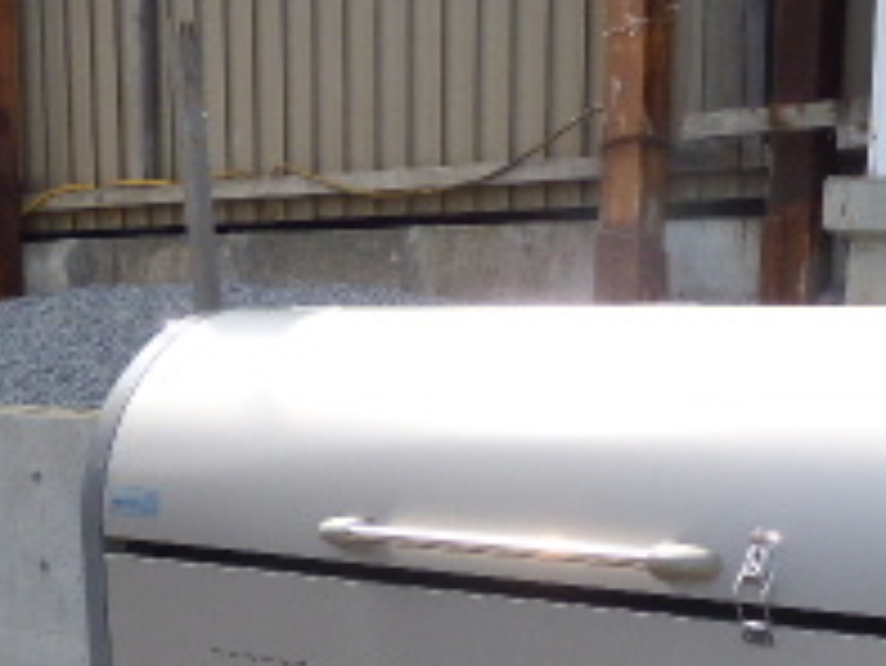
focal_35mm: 65
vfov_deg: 21.3
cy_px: 756
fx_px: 1665
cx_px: 612
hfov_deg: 29.5
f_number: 2.8
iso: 100
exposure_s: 1/500
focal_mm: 3.58
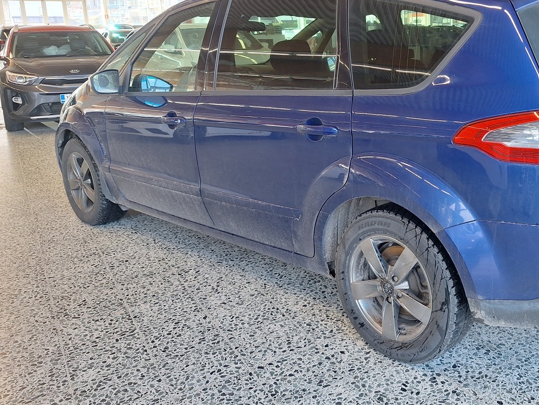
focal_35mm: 34
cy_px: 140
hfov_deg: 51.9
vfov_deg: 41.3
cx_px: 396
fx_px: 530
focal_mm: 5.54
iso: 50
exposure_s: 1/100
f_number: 1.8
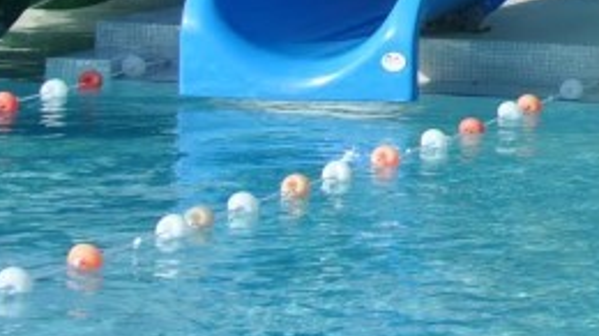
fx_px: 3196
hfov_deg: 9.9
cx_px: 1241
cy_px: -161
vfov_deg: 6.0
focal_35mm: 201
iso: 100
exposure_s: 1/250
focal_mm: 29
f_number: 8
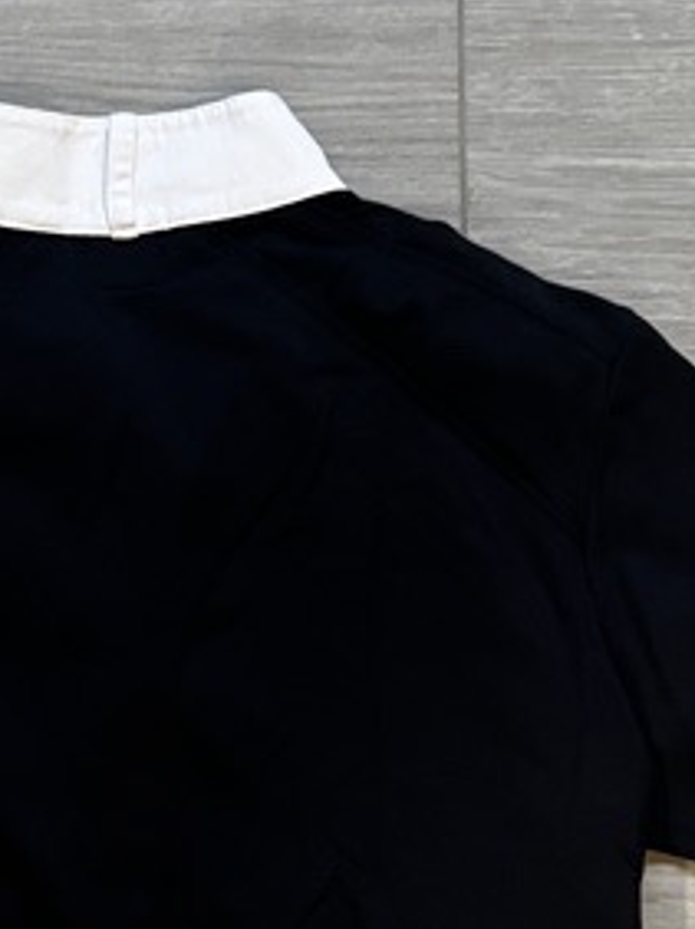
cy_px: 870
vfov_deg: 22.9
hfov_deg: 17.7
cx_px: 186
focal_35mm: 83
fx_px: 2225
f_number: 1.5
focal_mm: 5.7
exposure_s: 1/49
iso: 500
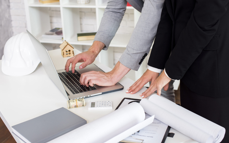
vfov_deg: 24.9
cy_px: 66
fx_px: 325
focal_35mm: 52
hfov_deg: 38.9
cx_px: 115
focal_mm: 50
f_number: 5
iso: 320
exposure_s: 1/160
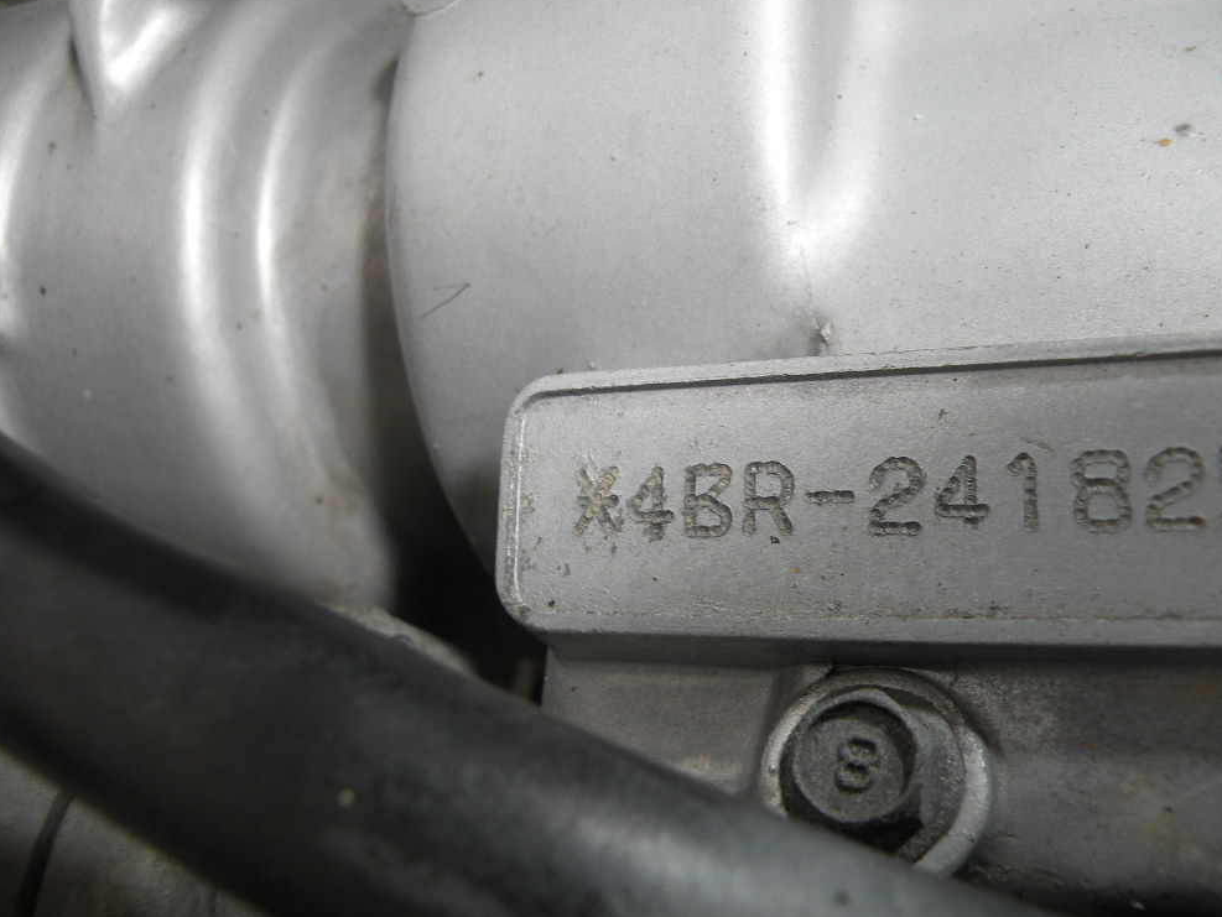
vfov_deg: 49.8
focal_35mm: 28
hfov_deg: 63.4
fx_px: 989
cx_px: 622
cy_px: 447
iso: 72
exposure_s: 1/59.7
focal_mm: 4.7
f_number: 2.8
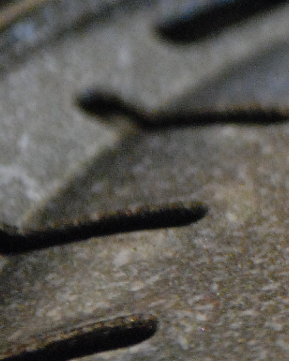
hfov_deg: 4.2
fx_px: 3784
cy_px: 150
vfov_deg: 5.5
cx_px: 839
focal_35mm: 354
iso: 1600
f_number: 2.8
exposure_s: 1/40
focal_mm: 50
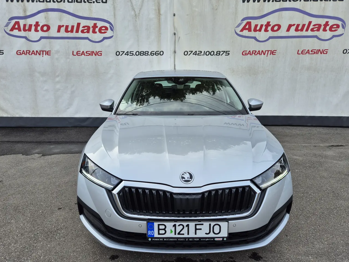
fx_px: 262
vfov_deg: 53.0
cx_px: 177
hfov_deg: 67.3
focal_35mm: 26
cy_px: 133
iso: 25
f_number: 1.8
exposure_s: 1/824
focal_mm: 5.4
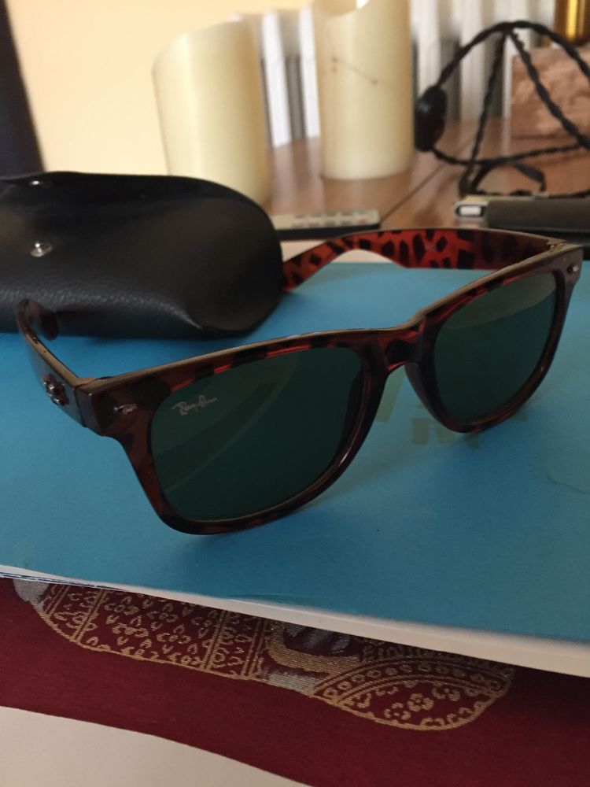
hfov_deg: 48.2
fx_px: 659
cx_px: 295
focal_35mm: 29
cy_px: 394
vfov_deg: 61.7
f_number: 2.2
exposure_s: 1/17
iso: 250
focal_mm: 4.15
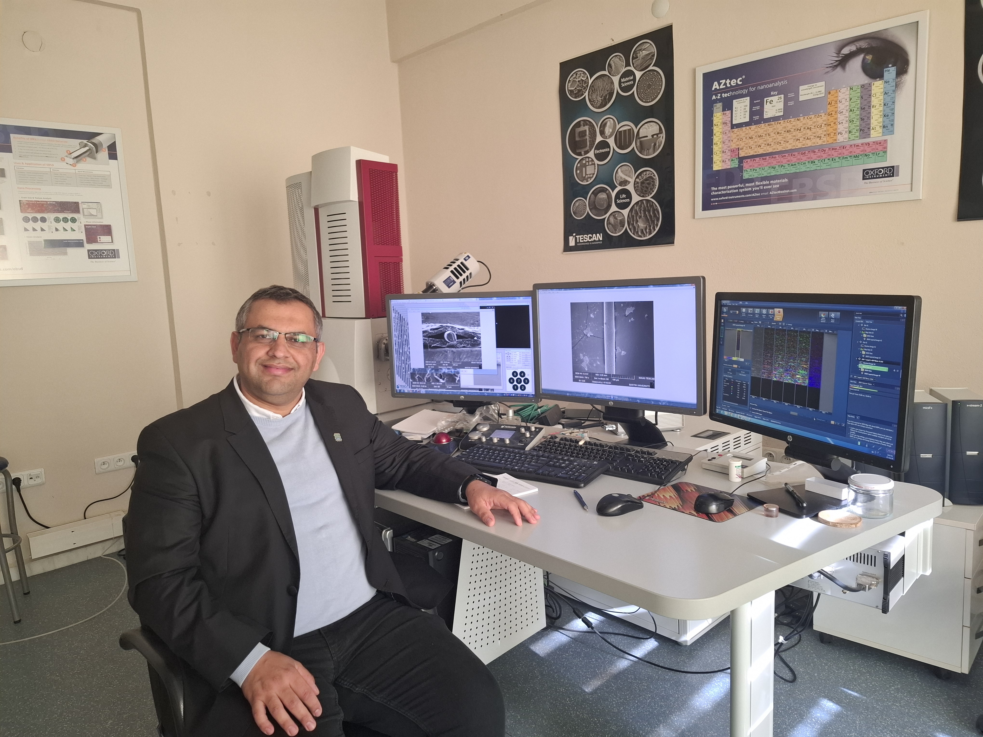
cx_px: 492
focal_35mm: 23
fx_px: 653
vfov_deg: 58.9
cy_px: 368
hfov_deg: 73.9
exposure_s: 1/100
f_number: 1.8
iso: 200
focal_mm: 5.54
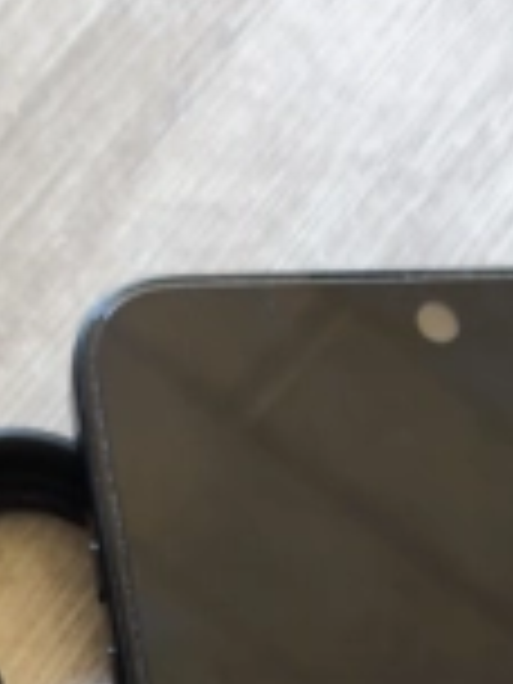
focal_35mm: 95
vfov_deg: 19.2
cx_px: 518
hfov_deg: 15.3
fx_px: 1877
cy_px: 878
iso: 800
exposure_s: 1/33.3
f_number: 1.6
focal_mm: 6.57
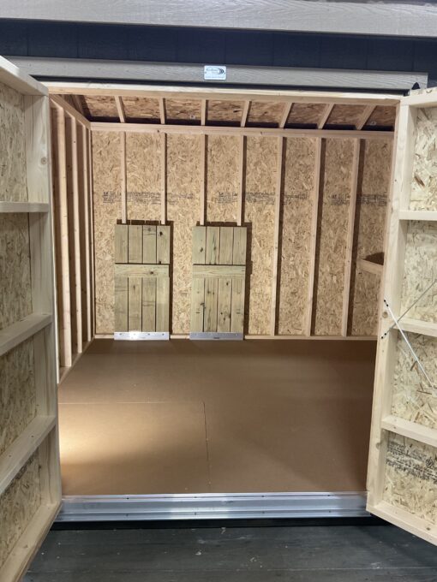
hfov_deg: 48.2
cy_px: 291
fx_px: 488
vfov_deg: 61.7
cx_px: 218
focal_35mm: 29
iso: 200
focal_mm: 3
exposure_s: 1/60
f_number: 1.8
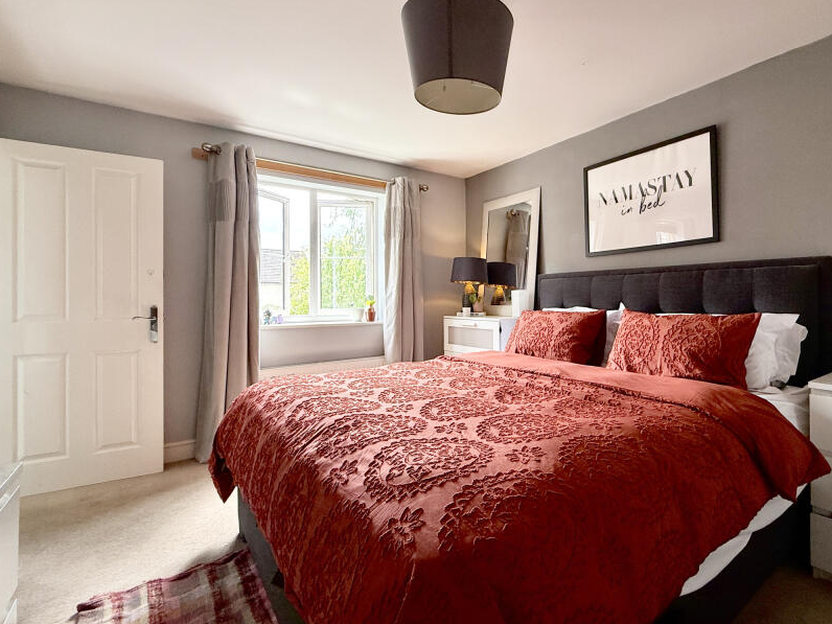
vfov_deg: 71.6
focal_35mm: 18
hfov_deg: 86.5
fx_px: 433
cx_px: 505
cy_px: 299
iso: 125
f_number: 2.2
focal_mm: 2.22
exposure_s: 1/99
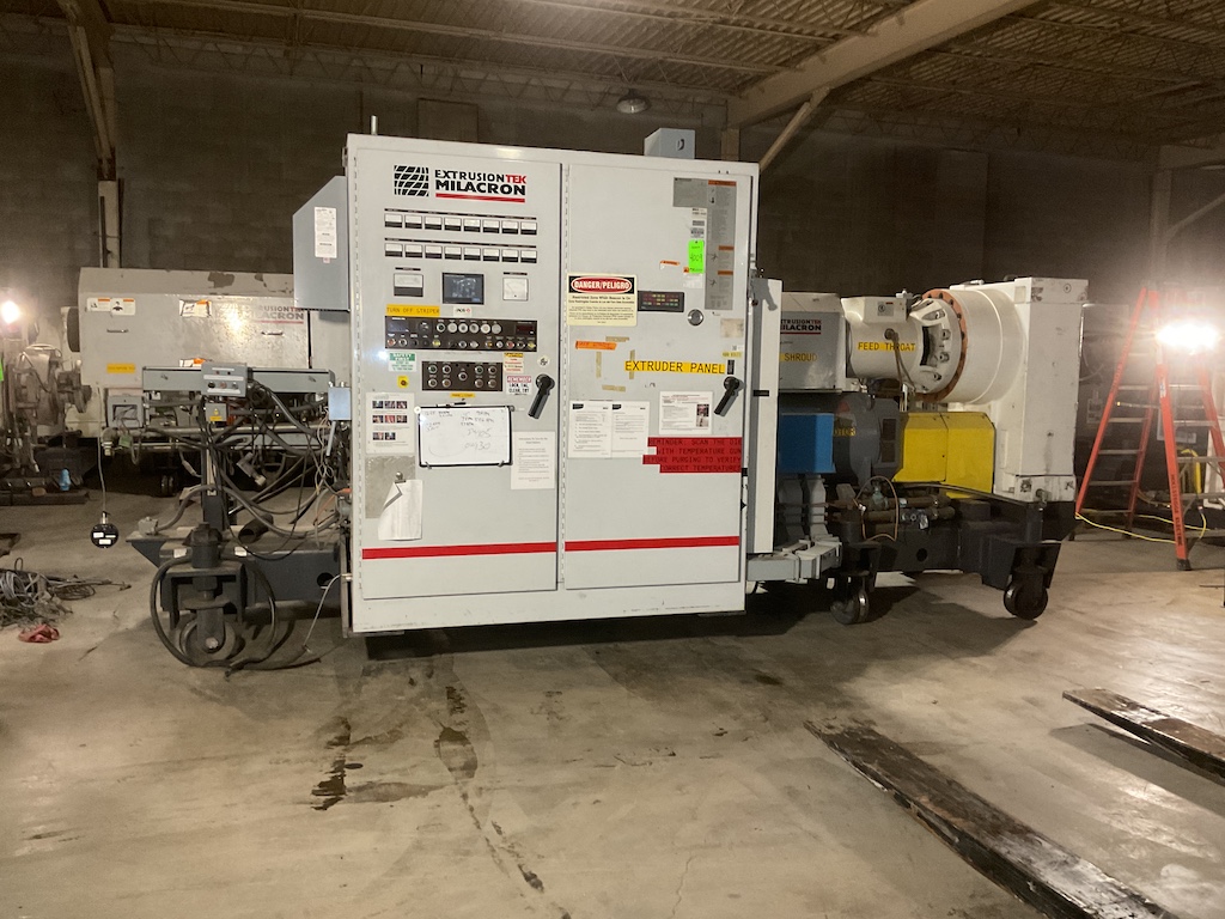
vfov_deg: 48.2
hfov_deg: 61.7
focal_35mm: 29
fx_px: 1026
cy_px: 460
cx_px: 612
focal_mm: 3
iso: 320
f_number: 1.8
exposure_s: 1/40
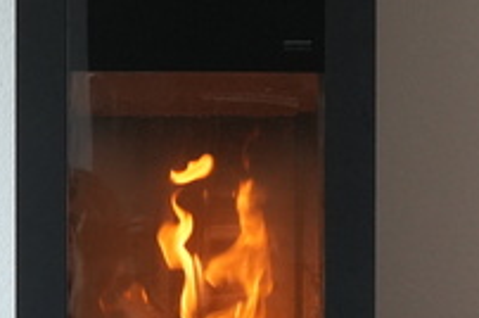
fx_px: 2501
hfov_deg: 10.9
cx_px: 249
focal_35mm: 188
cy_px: 336
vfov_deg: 7.2
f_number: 4
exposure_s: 1/160
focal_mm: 24.7
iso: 1250
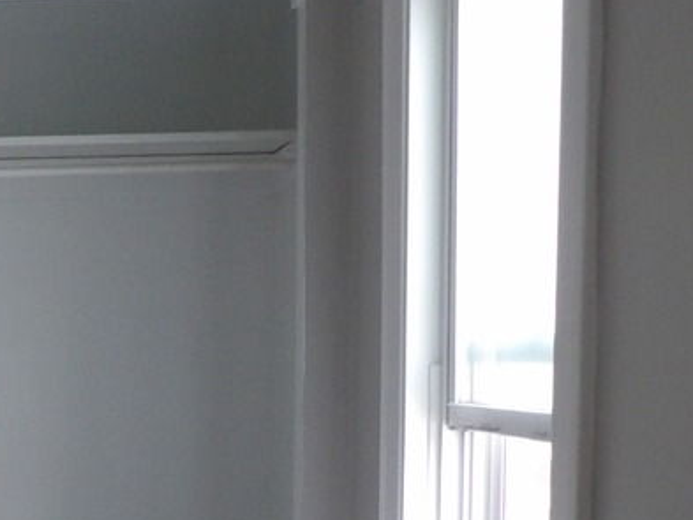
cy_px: 636
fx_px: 1762
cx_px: -78
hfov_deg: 21.1
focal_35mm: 88
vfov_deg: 16.1
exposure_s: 1/33
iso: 193
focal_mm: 4.3
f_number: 3.2
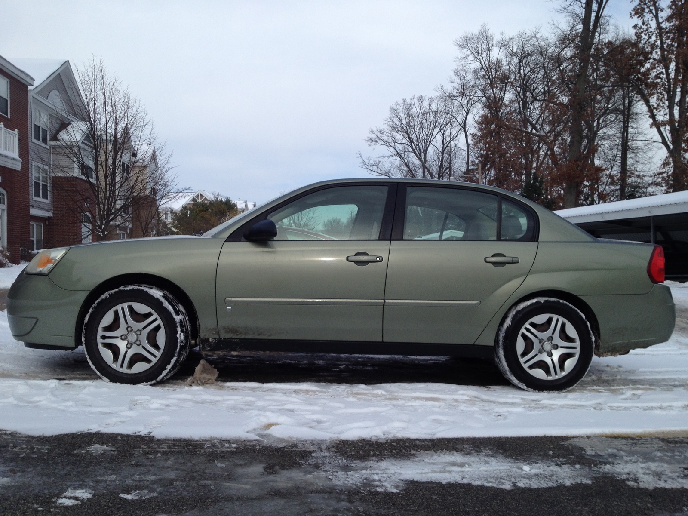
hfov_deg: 52.6
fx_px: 696
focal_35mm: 35
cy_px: 258
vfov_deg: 40.7
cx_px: 344
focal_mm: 4.28
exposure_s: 1/2045
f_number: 2.4
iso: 50
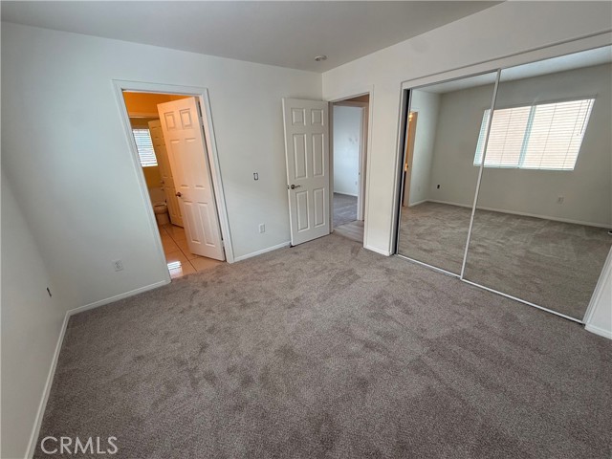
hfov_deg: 102.1
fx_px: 248
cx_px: 306
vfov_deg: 85.7
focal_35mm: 14
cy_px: 230
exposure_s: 1/120
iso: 200
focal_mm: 2.22
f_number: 2.2
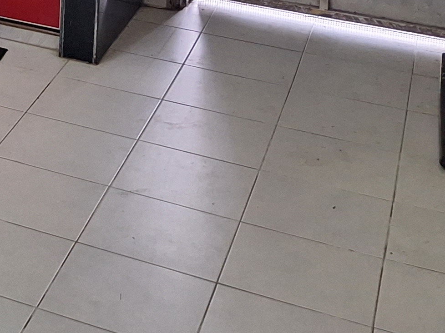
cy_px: -302
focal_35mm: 96
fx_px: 1234
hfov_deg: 17.5
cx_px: -294
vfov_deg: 13.5
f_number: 1.8
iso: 160
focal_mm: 5.54
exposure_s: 1/50
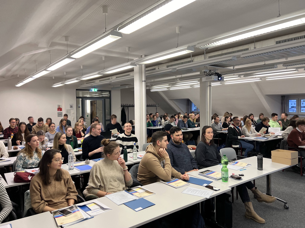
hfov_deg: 67.3
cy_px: 114
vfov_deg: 53.1
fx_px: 229
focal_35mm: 26
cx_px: 152
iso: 125
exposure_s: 1/100
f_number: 1.5
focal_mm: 5.7
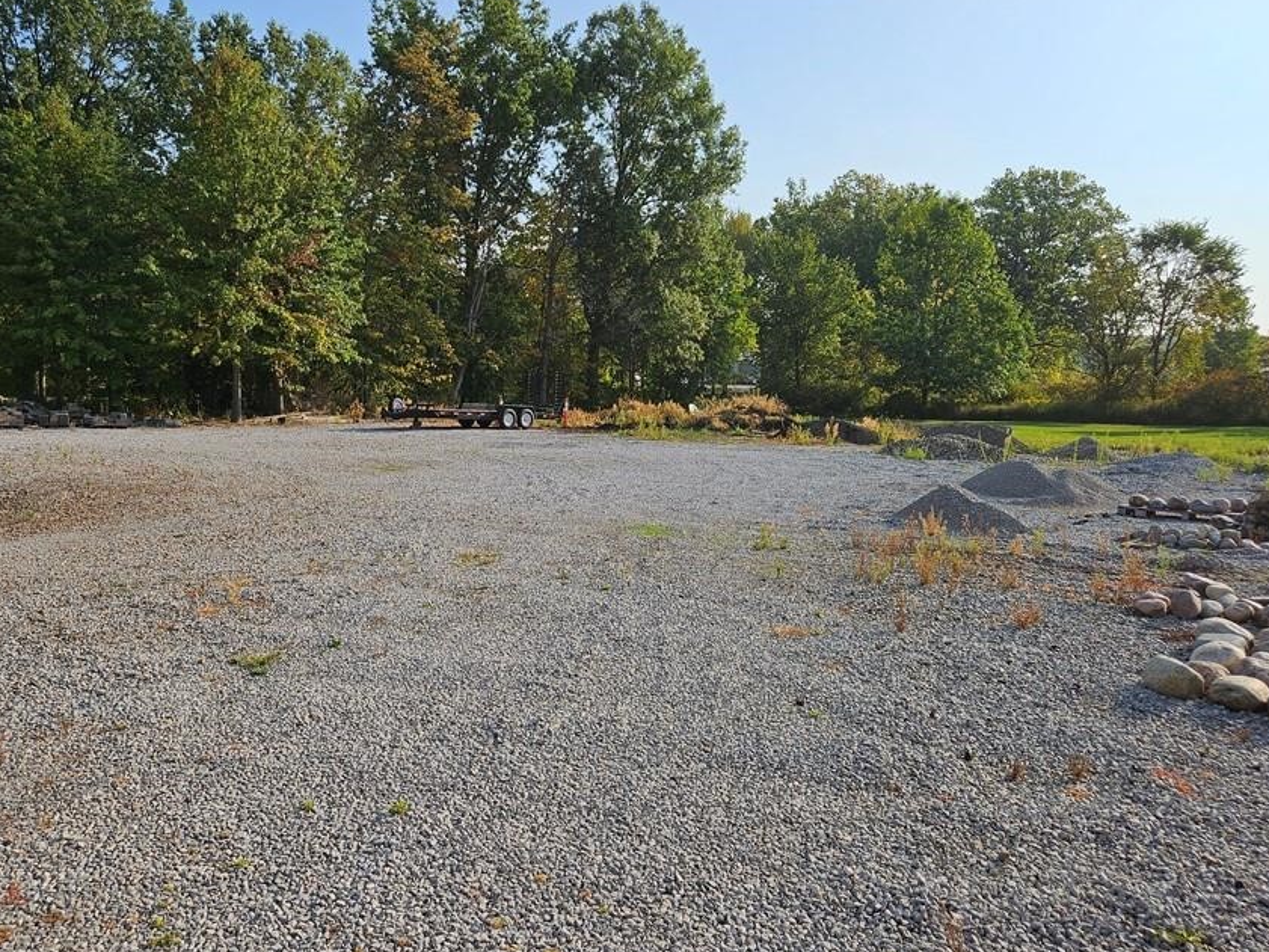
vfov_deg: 49.7
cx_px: 591
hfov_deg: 63.4
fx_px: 1027
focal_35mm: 28
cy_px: 439
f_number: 1.8
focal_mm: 5.4
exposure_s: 1/2240
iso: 25
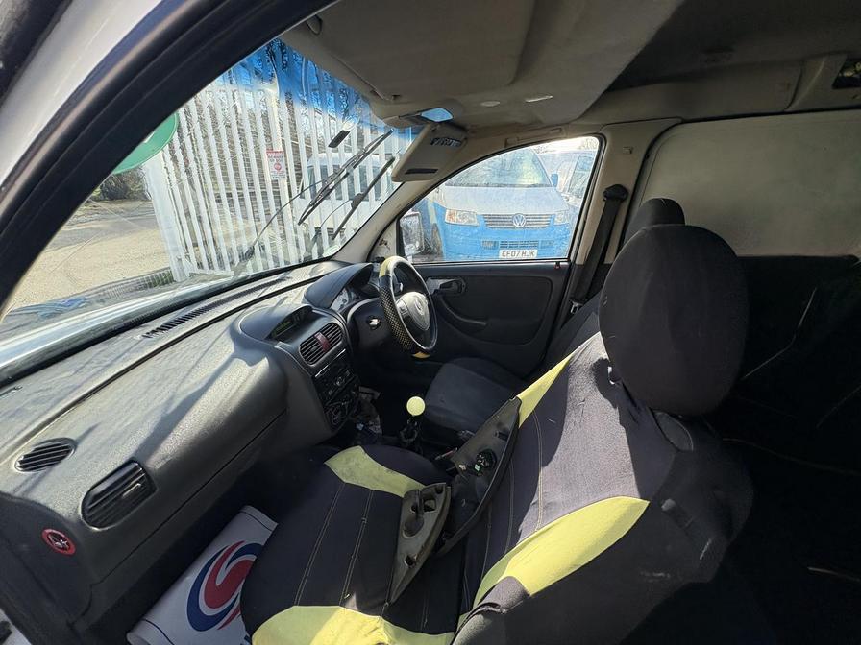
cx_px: 430
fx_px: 348
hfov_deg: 102.1
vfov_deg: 85.7
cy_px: 322
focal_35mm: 14
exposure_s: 1/297
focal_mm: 2.22
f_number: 2.2
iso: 64
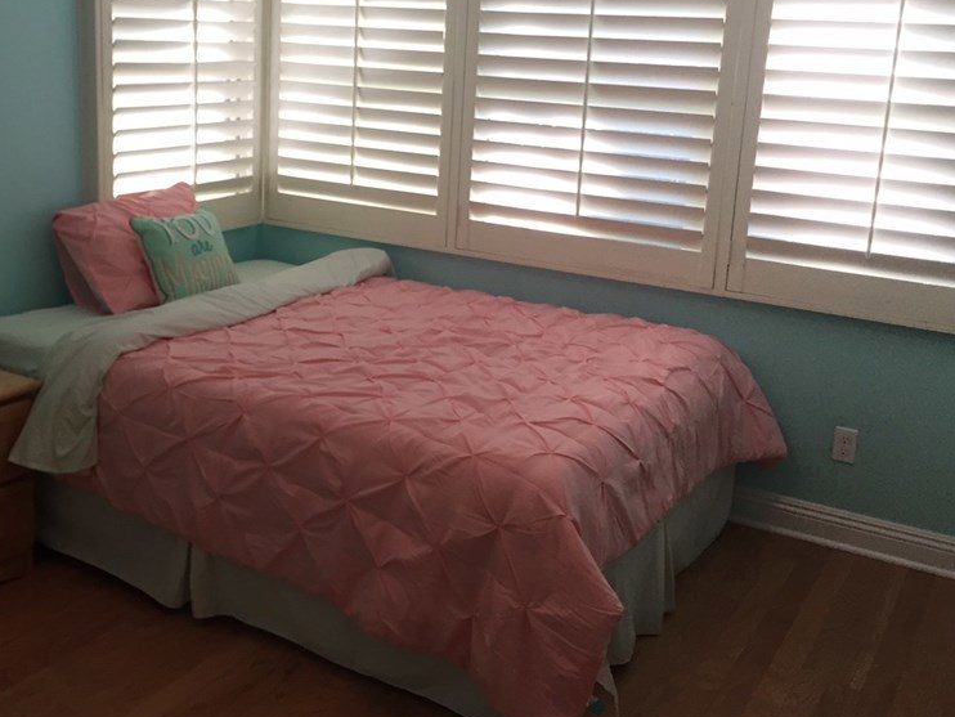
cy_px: 272
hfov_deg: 46.6
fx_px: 1104
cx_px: 402
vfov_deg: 35.8
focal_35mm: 40
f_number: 2.2
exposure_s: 1/30
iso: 40
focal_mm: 4.15
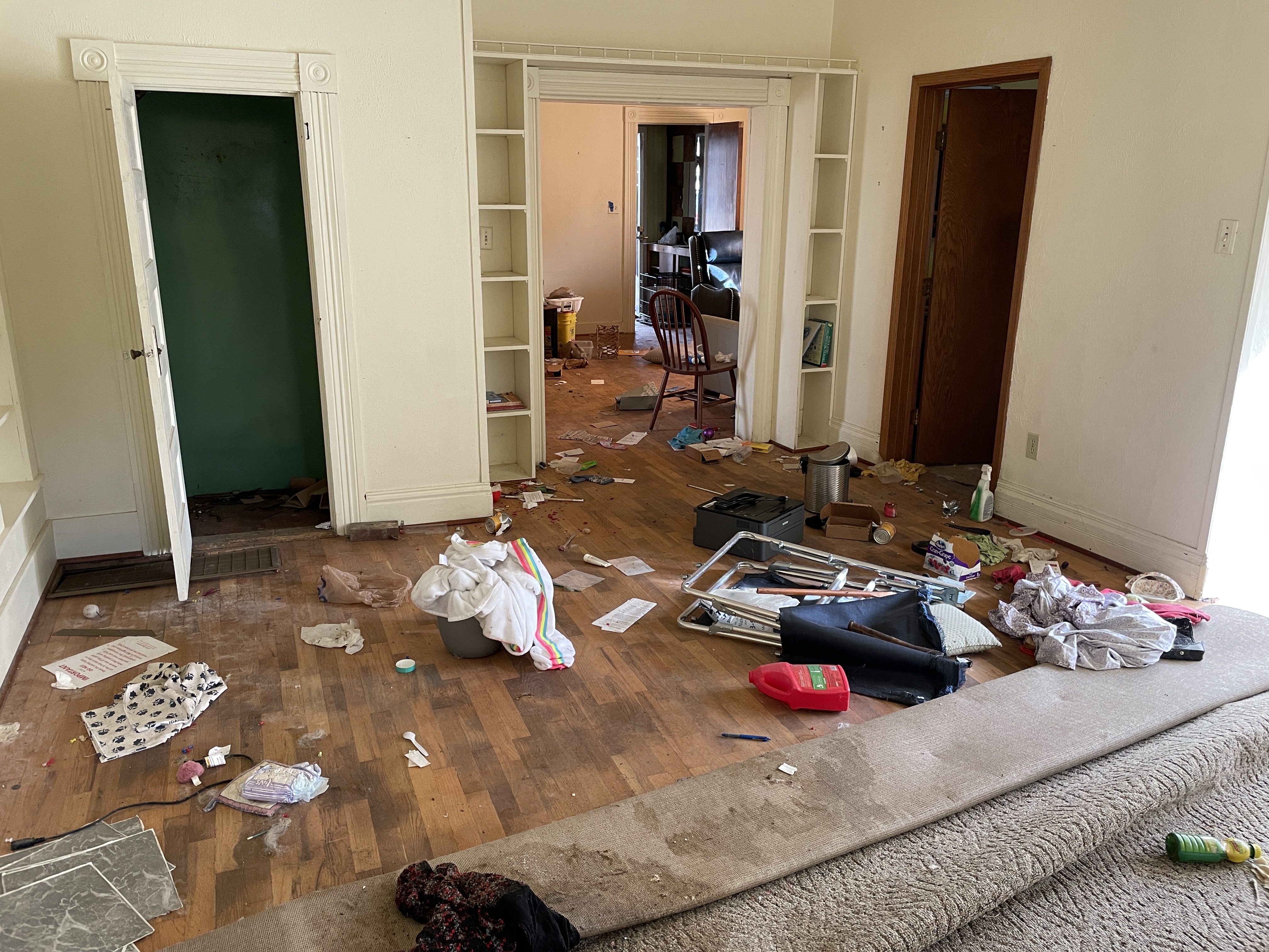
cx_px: 634
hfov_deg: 67.3
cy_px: 476
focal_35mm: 26
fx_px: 953
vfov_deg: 53.1
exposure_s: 1/71
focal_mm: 4.2
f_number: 1.6
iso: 125
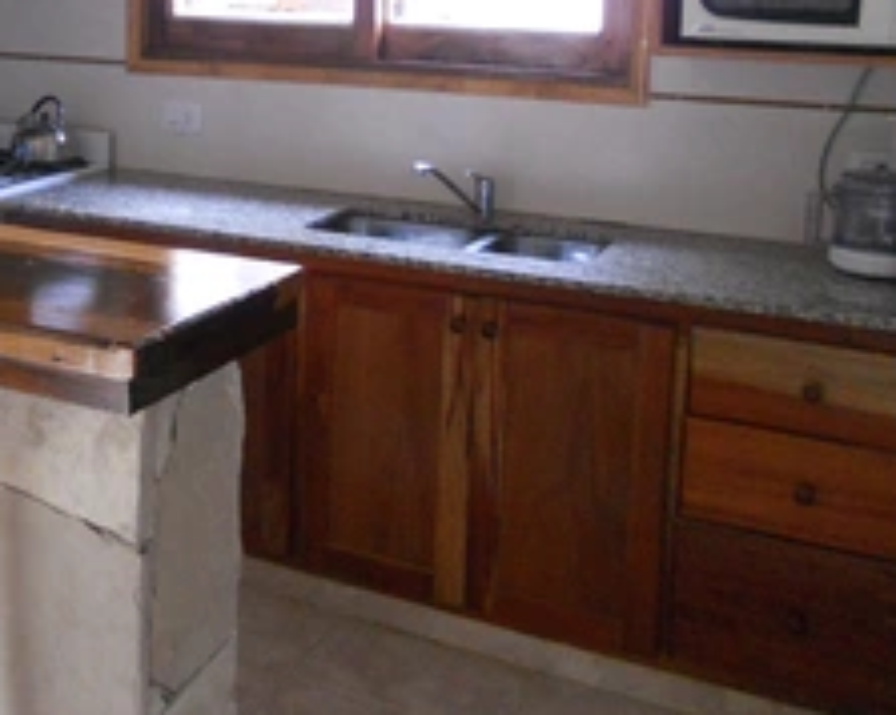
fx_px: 1378
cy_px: 76
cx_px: 96
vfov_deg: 28.0
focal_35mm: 52
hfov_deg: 34.1
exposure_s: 1/13
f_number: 3.2
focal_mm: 4.9
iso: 400
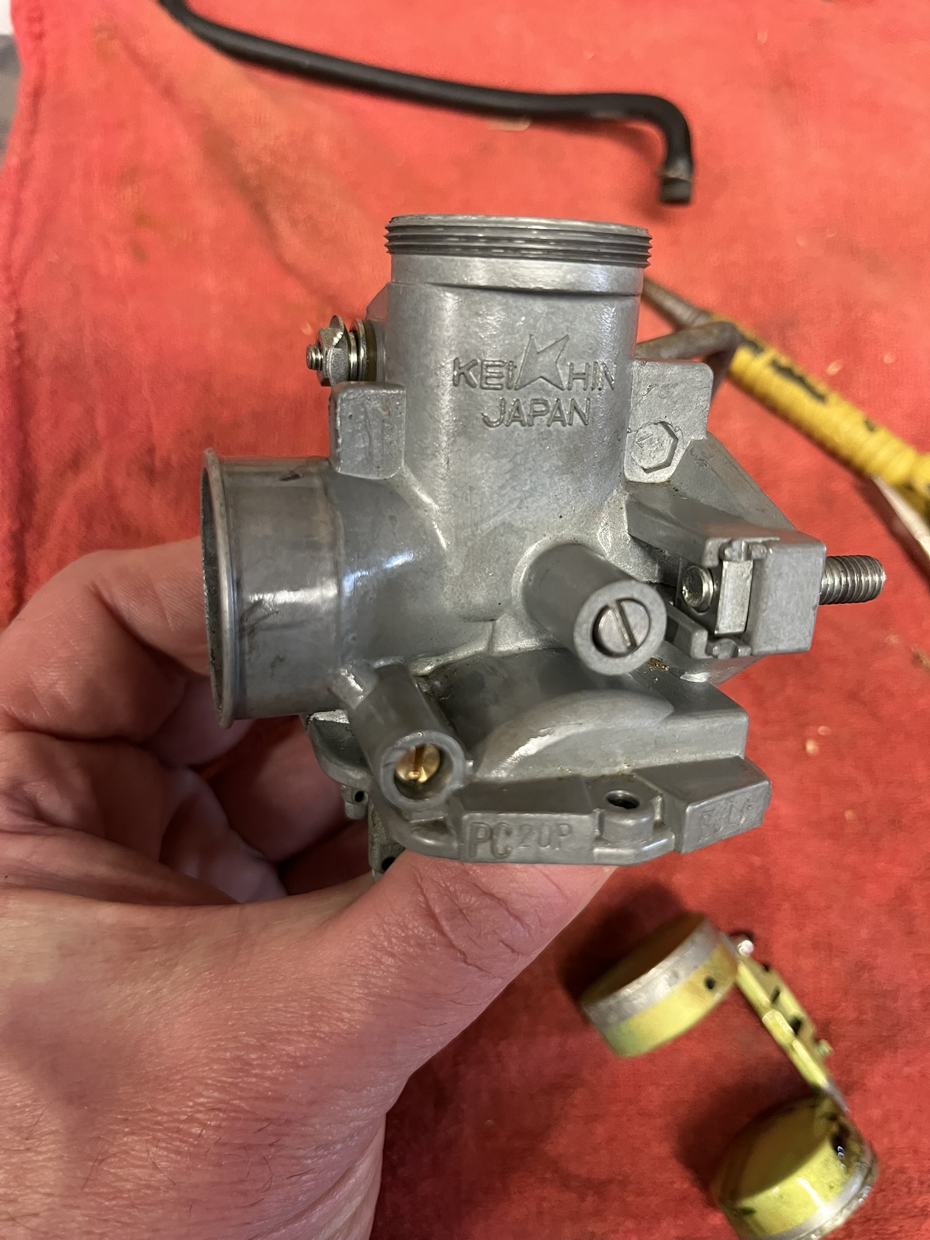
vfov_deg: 67.3
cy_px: 620
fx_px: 931
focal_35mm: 26
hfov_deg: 53.1
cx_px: 465
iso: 320
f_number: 1.6
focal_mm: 5.1
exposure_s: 1/60
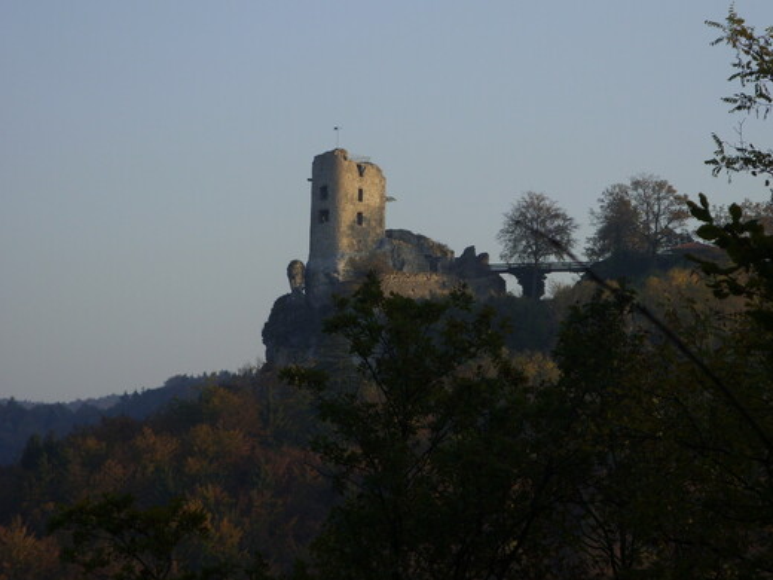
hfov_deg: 10.8
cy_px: 256
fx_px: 4087
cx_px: 401
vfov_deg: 8.1
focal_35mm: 183
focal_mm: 26.9
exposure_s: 1/309
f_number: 4.3
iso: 50
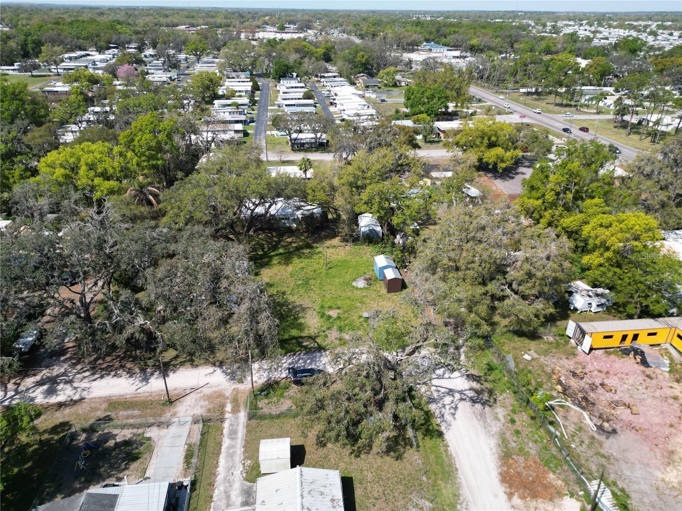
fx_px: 473
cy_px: 256
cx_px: 341
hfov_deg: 71.6
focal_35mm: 24
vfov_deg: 56.8
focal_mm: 6.72
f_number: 1.7
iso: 150
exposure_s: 1/2500
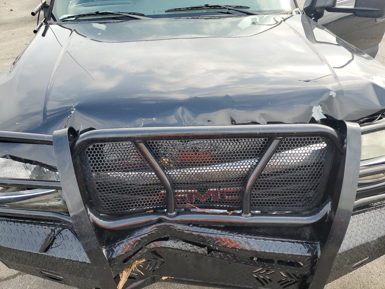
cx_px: 192
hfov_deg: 67.3
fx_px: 289
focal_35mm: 26
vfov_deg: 53.1
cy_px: 144
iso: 50
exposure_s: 1/435
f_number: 1.5
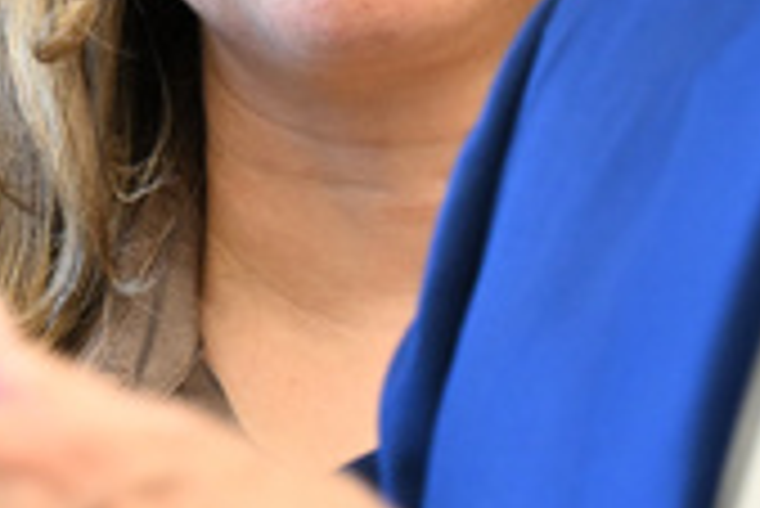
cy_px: 74
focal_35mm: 877
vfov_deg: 1.6
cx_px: 112
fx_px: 18530
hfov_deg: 2.3
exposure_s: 1/250
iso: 1250
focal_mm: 145
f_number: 2.8
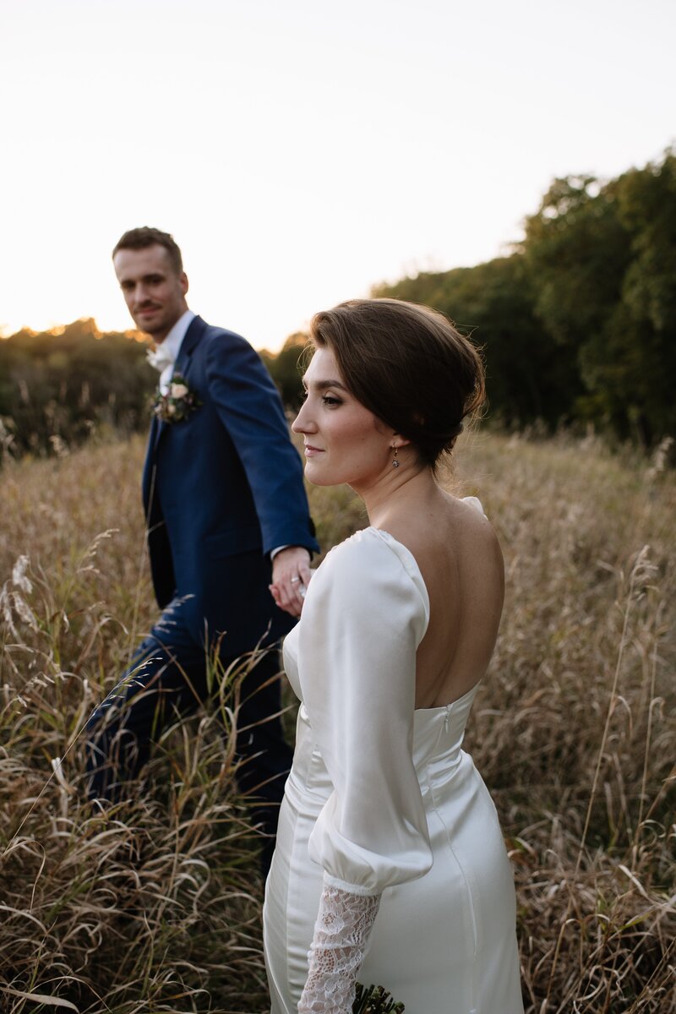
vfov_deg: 54.4
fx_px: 986
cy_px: 507
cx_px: 338
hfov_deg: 37.9
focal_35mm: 35
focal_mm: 35
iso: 250
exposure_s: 1/320
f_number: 3.5
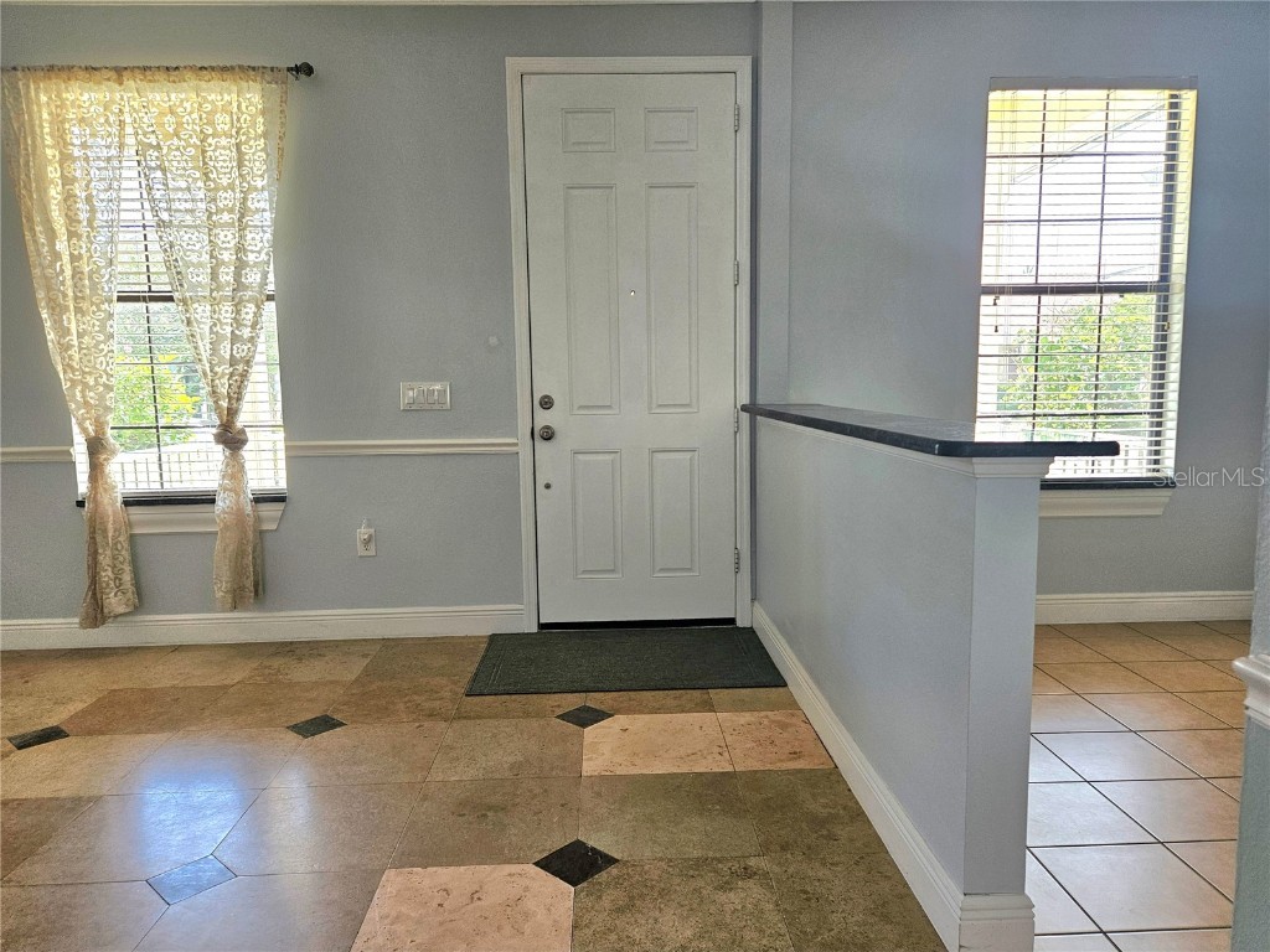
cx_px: 635
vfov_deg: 58.9
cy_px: 476
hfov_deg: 73.9
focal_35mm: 23
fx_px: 844
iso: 80
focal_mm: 5.4
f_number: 1.8
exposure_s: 1/120
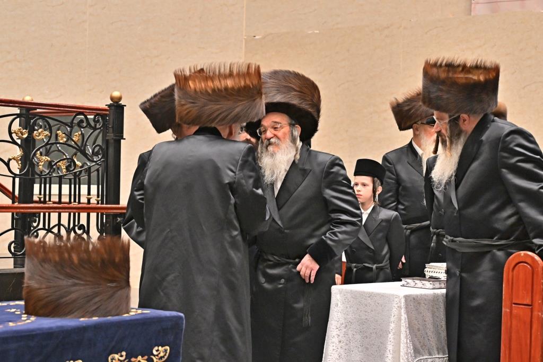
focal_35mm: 75
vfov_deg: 18.2
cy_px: 181
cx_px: 272
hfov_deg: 27.0
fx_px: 1131
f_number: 4
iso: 1250
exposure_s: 1/400
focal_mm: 50
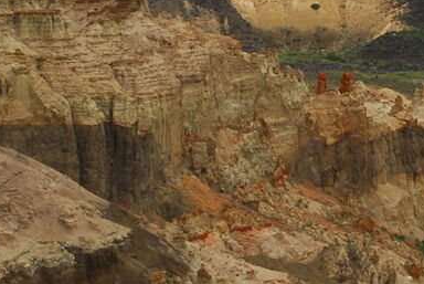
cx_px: 360
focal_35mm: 150
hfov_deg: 13.6
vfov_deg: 9.2
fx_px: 1769
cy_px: 134
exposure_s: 1/200
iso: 160
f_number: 7.1
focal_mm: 24
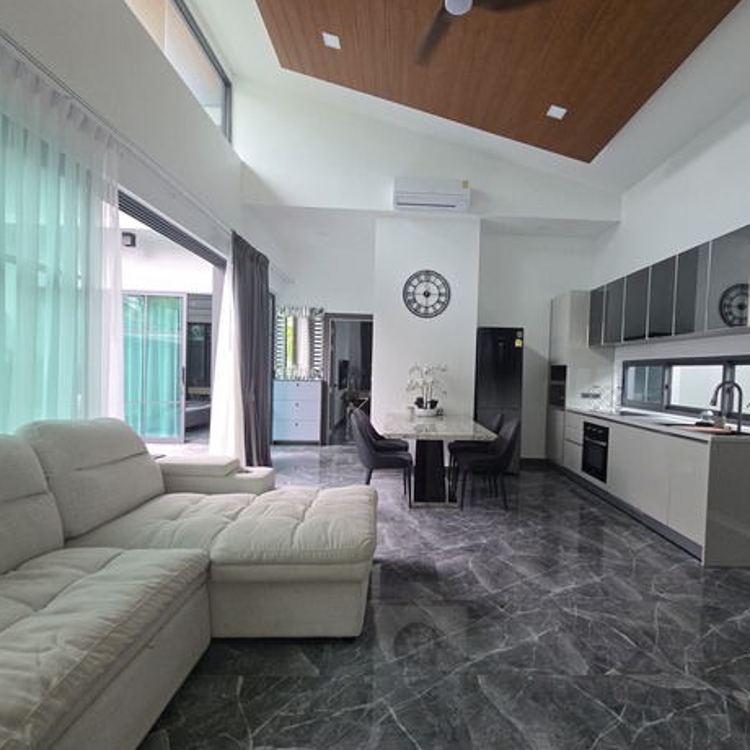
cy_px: 388
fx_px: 392
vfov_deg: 87.4
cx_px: 408
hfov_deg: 87.2
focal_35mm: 16
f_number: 2.2
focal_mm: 2.2
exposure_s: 1/100
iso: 64
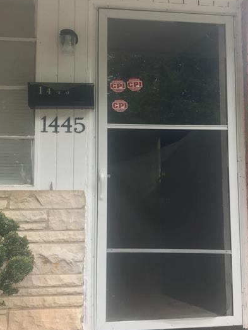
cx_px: 160
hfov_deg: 34.9
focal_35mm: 41
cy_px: 173
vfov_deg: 45.8
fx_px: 392
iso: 20
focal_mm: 3.99
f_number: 1.8
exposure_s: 1/120
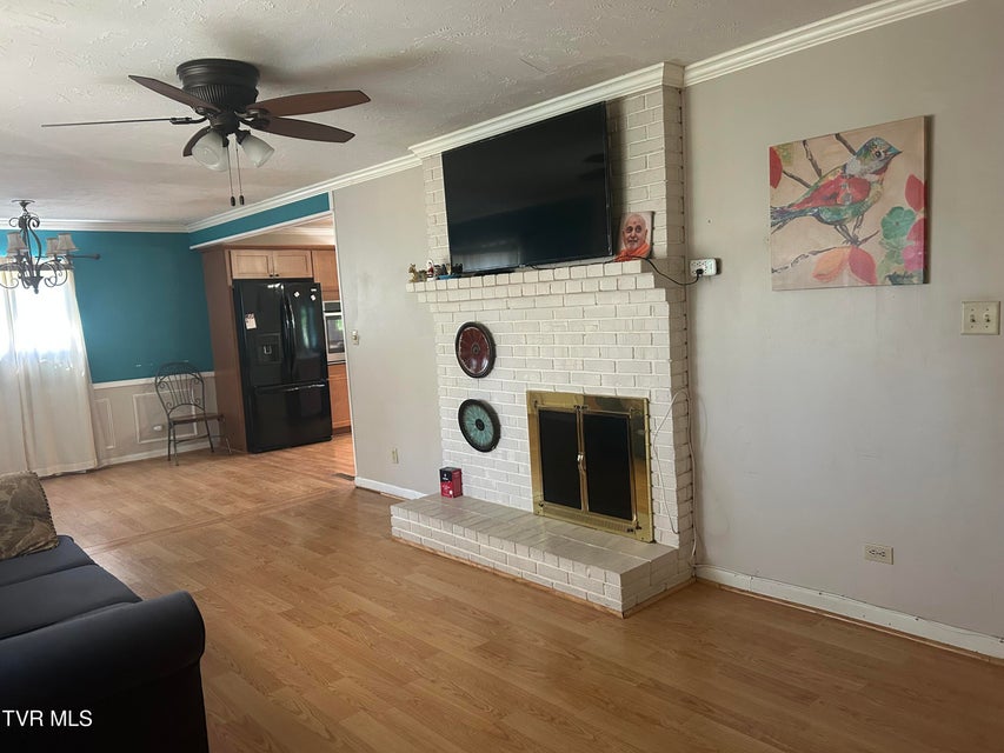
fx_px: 754
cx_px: 502
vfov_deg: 53.1
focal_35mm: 26
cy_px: 376
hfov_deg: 67.3
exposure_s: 1/60
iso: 320
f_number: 1.5
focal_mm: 5.7
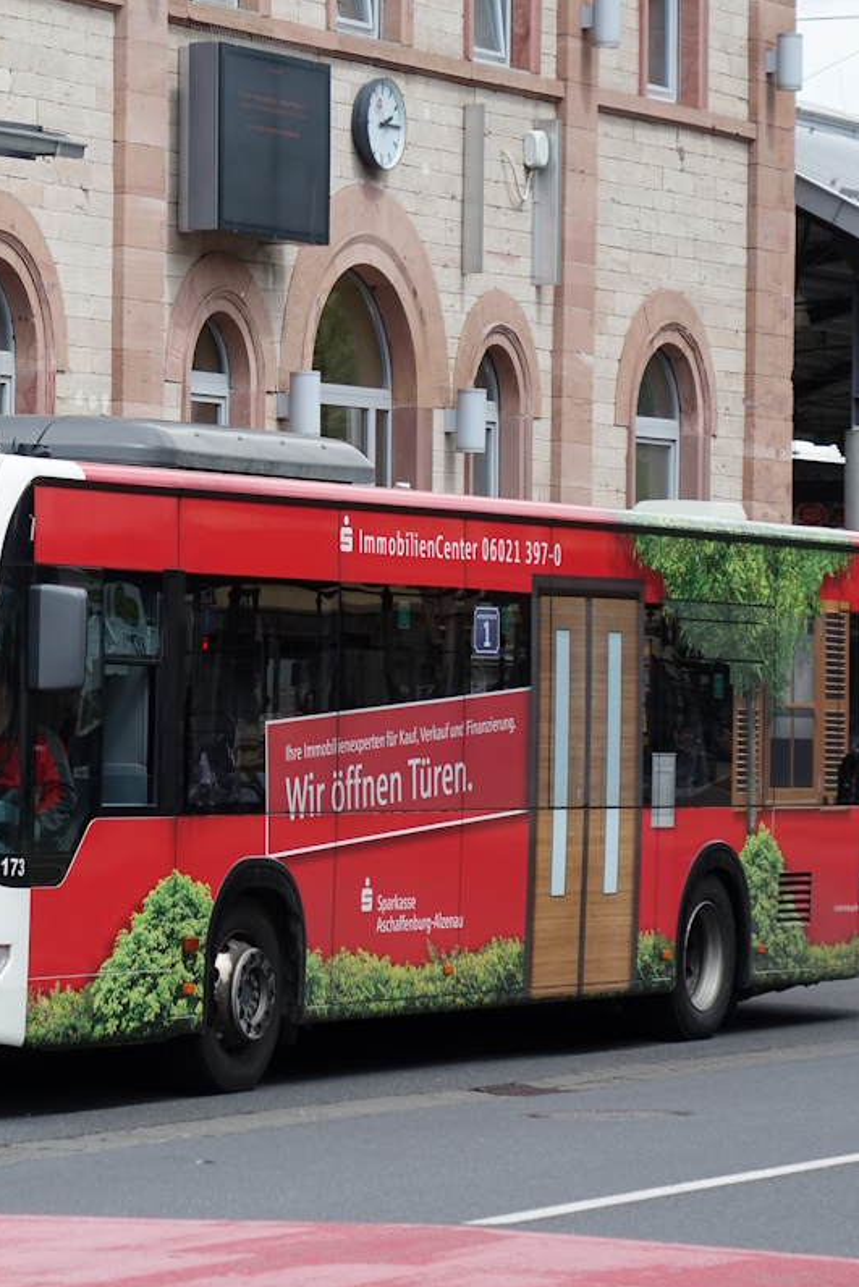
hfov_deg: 7.1
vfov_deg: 10.7
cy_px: 644
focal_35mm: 193
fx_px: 6904
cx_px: 134
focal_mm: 47.05
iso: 125
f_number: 4
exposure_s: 1/640
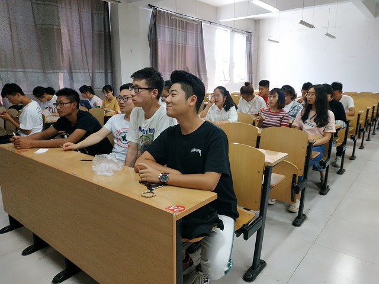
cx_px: 190
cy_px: 142
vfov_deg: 56.8
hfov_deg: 71.6
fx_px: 263
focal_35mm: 24
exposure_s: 1/25
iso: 200
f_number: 1.9
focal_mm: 3.94
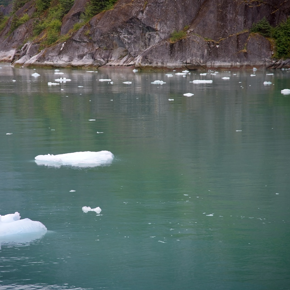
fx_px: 1460
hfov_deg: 11.3
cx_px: 103
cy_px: 146
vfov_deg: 11.3
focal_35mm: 154
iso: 100
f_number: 4.5
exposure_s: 1/250
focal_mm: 120
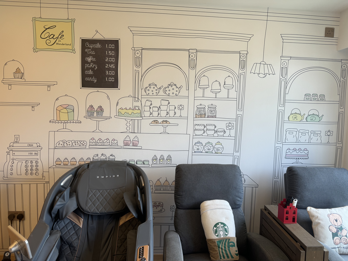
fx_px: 241
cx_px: 174
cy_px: 130
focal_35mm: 24
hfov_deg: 71.6
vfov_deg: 56.8
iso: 100
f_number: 1.78
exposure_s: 1/100
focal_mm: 6.76
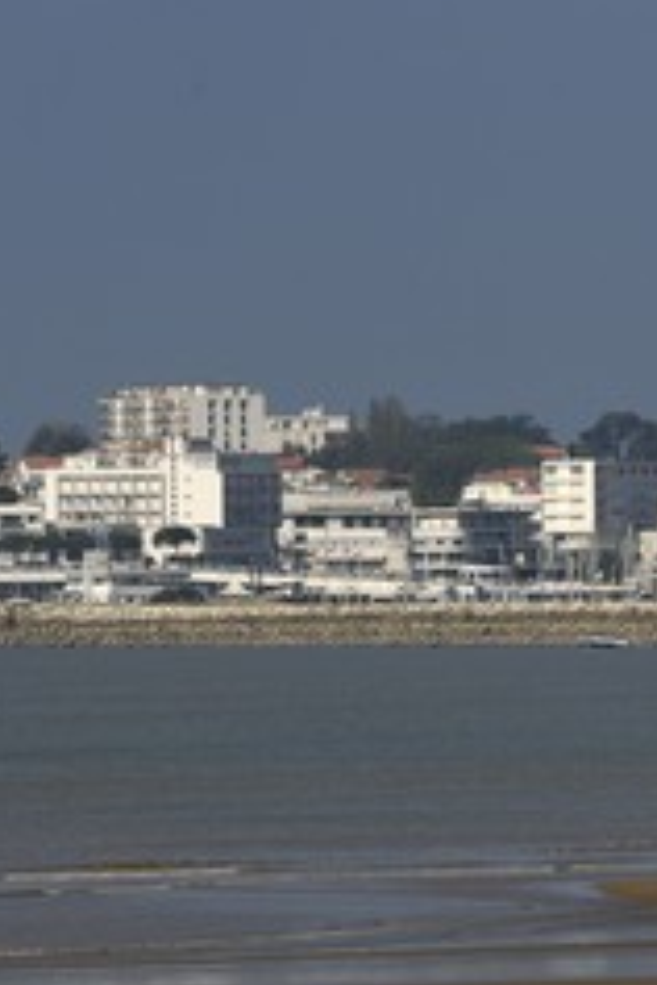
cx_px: 584
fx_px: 12753
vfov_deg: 4.4
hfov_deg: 2.9
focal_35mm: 466
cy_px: 565
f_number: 7.6
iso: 100
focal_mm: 175
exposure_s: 1/320
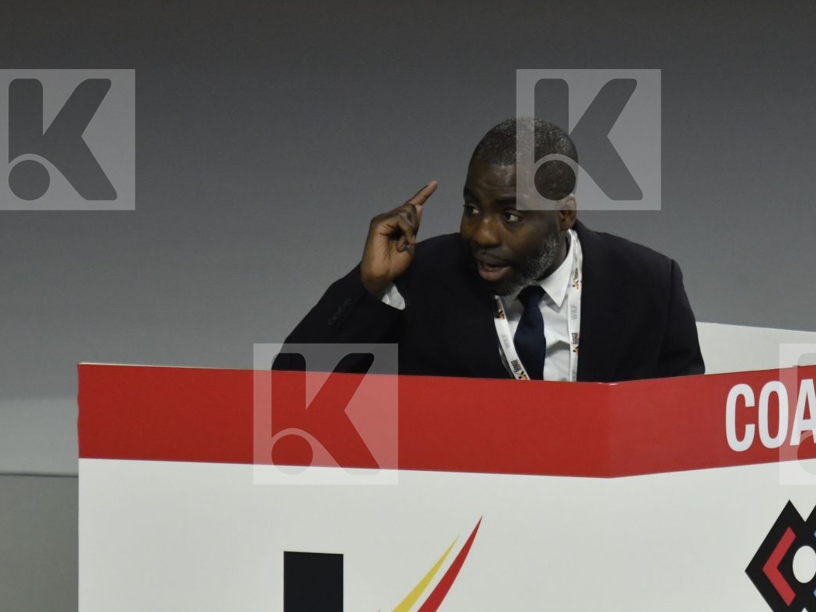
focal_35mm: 518
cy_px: 414
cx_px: 589
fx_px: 12211
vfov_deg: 2.9
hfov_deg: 3.8
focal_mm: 210
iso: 1250
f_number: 4
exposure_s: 1/400
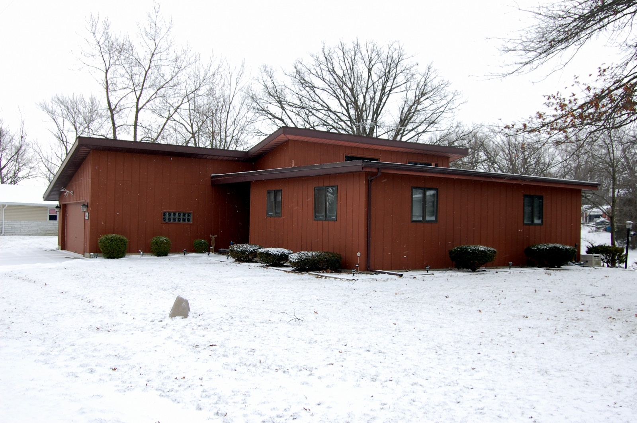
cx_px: 318
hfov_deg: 55.2
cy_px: 212
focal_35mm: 34
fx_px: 610
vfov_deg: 38.3
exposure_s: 1/250
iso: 200
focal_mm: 23
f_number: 8
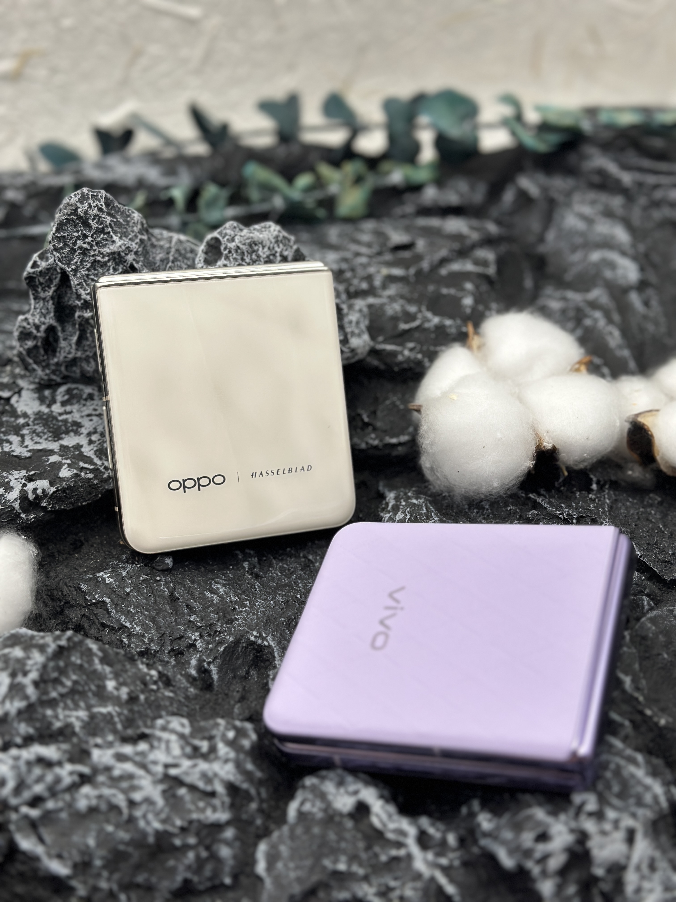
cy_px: 451
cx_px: 338
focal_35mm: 48
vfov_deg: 39.7
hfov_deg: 30.3
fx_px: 1250
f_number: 1.78
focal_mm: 6.86
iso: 80
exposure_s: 1/880
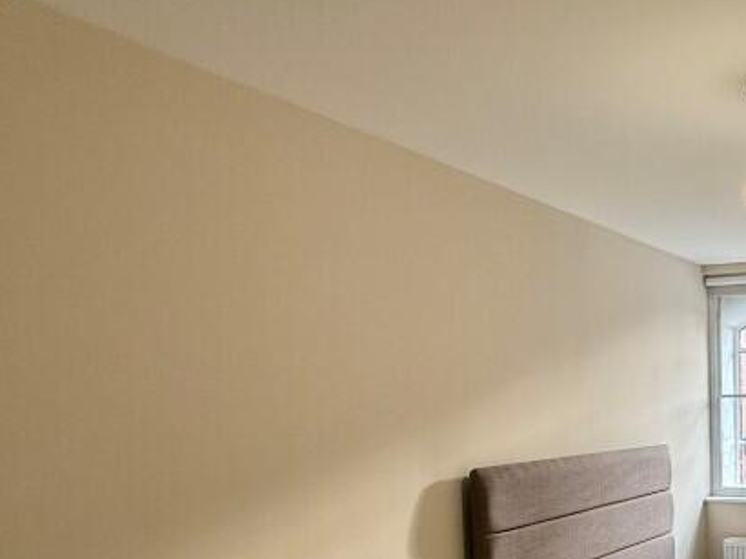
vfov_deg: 39.0
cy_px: 453
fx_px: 754
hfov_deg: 43.3
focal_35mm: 35
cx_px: 782
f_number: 2.2
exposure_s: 1/100
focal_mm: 2.22
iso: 125
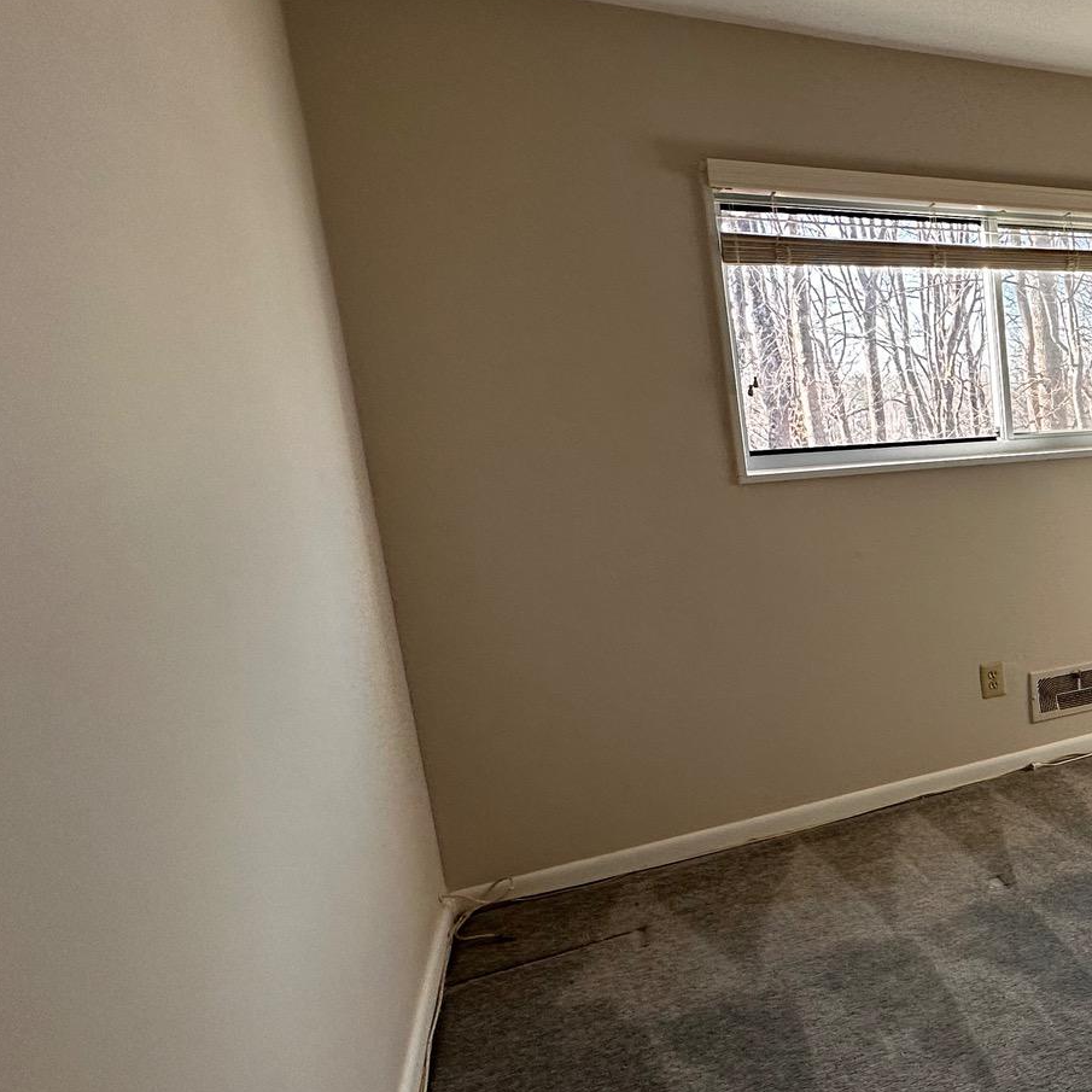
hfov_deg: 43.7
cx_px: 1209
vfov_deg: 57.3
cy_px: 565
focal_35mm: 28
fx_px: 999
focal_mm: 2.22
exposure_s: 1/120
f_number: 2.2
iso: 80
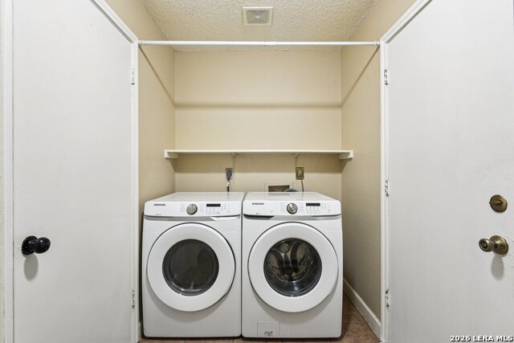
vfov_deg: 73.8
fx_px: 228
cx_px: 257
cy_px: 172
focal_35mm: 16
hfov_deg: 96.7
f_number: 8
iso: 2000
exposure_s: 1/15
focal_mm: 16
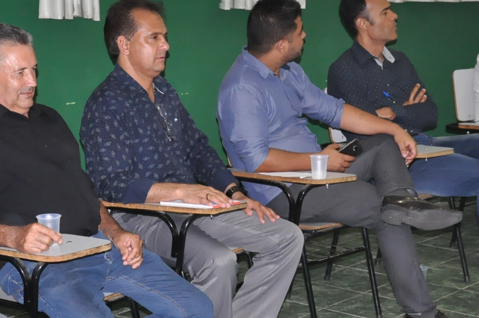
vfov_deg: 14.5
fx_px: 1250
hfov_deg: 21.7
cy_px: 215
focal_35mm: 94
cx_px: 260
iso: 2000
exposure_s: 1/60
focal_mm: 30
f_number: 5
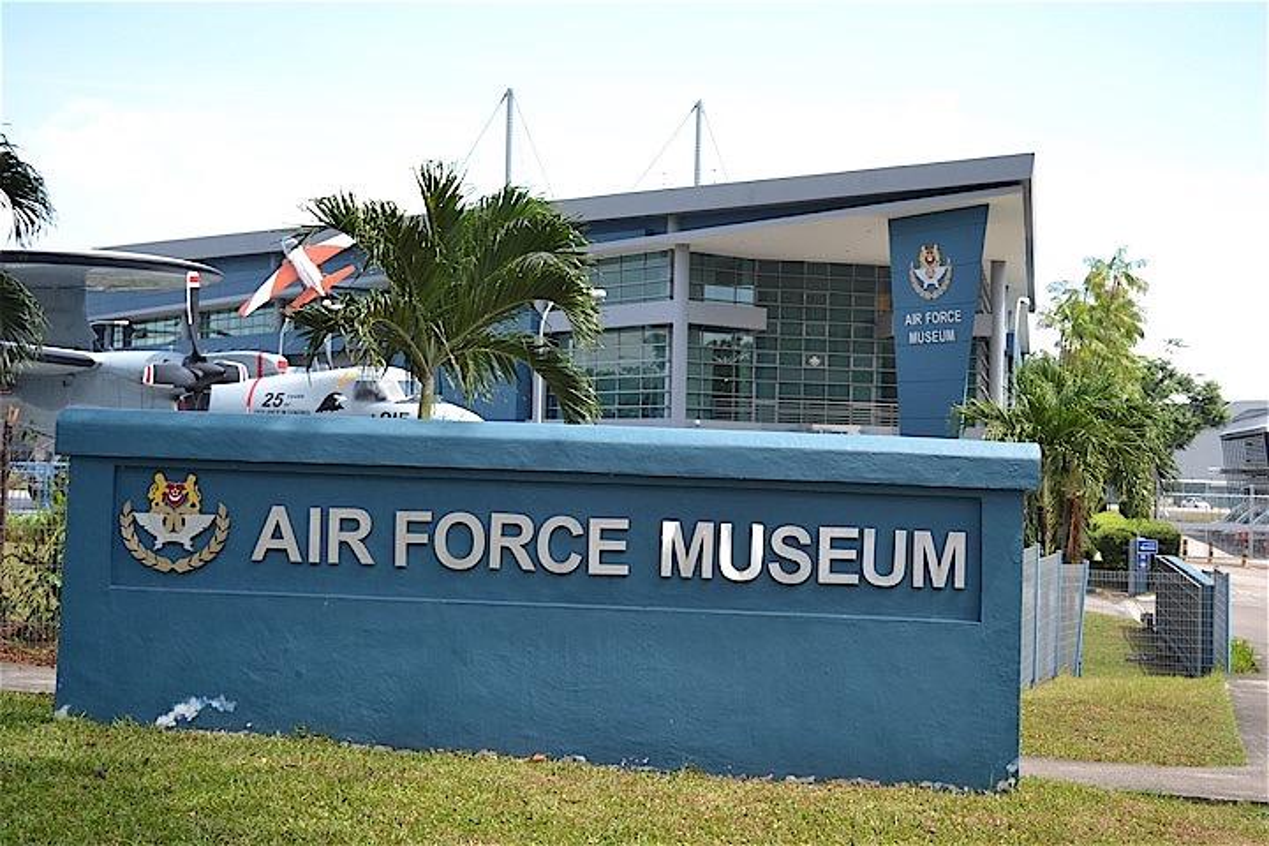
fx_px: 1692
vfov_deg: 28.1
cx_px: 634
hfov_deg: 41.1
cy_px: 423
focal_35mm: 48
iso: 100
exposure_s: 1/200
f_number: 5.6
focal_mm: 32
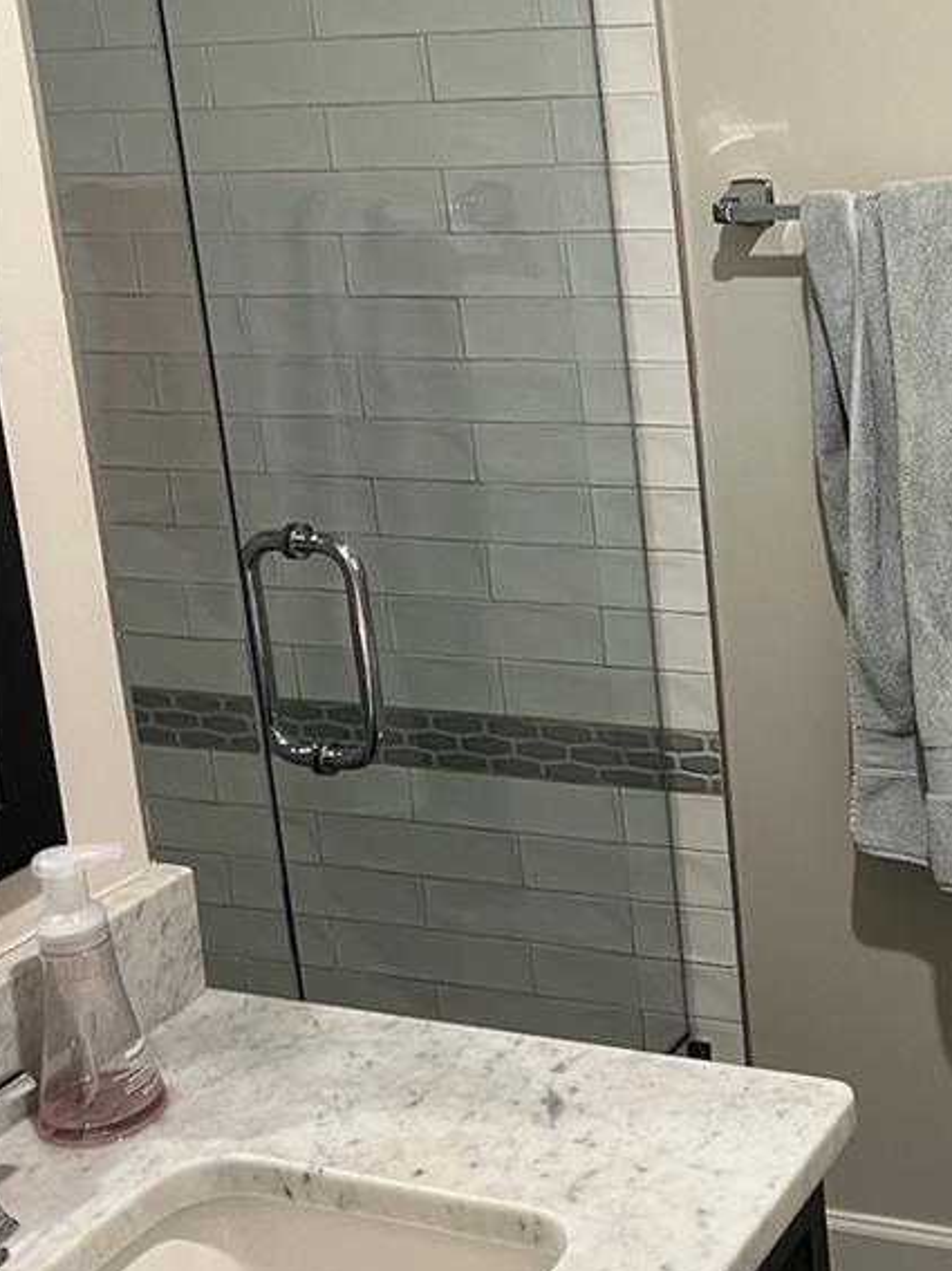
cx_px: 992
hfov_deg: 25.0
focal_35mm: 55
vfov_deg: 34.8
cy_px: 513
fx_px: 2018
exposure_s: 1/60
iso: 125
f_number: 1.5
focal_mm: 5.7
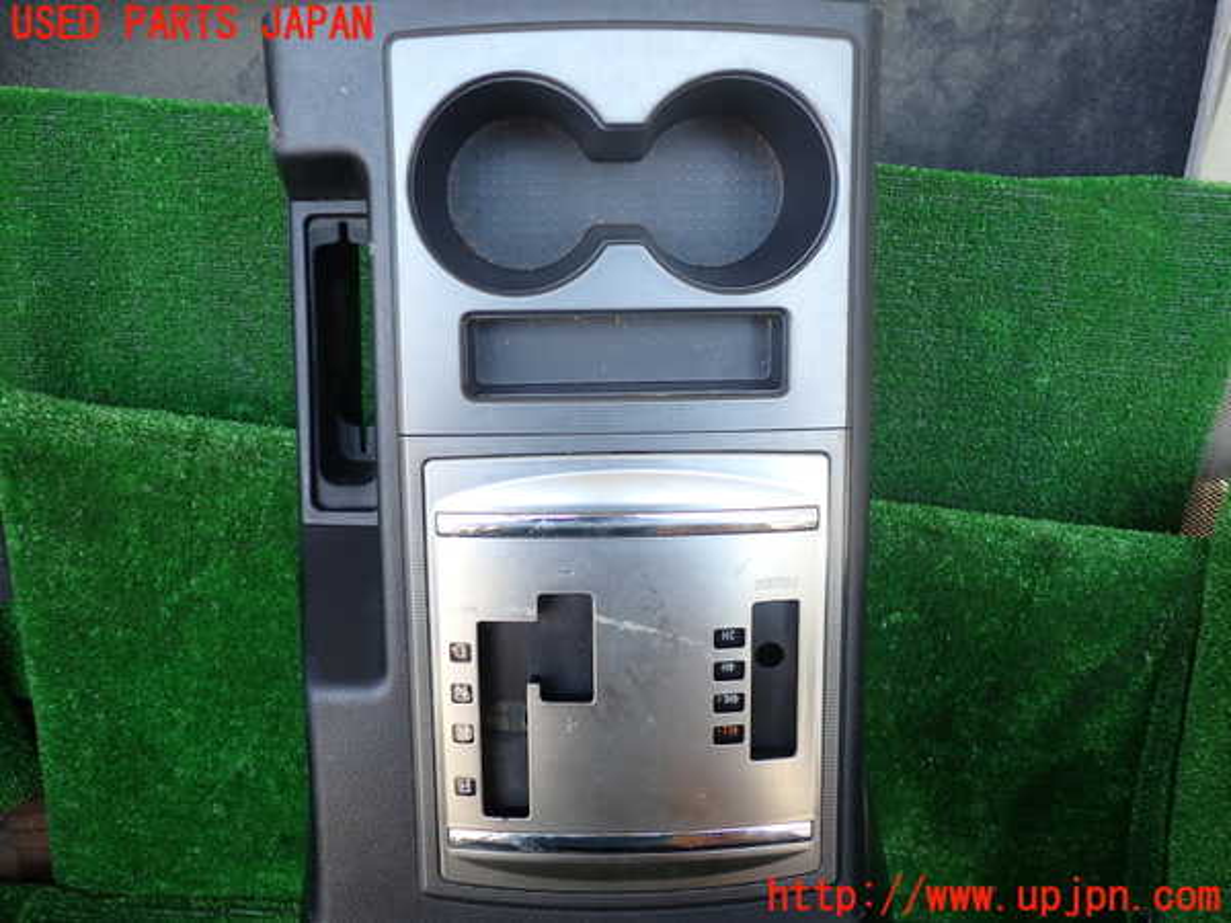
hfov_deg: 60.0
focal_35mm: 30
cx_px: 616
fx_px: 1067
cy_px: 462
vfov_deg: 46.8
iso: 125
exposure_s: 1/60
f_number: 2.3
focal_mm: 5.4
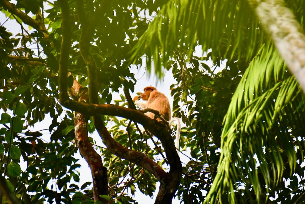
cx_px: 152
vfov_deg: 3.1
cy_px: 102
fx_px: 3813
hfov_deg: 4.6
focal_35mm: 450
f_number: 5.6
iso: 800
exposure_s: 1/500
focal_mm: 300
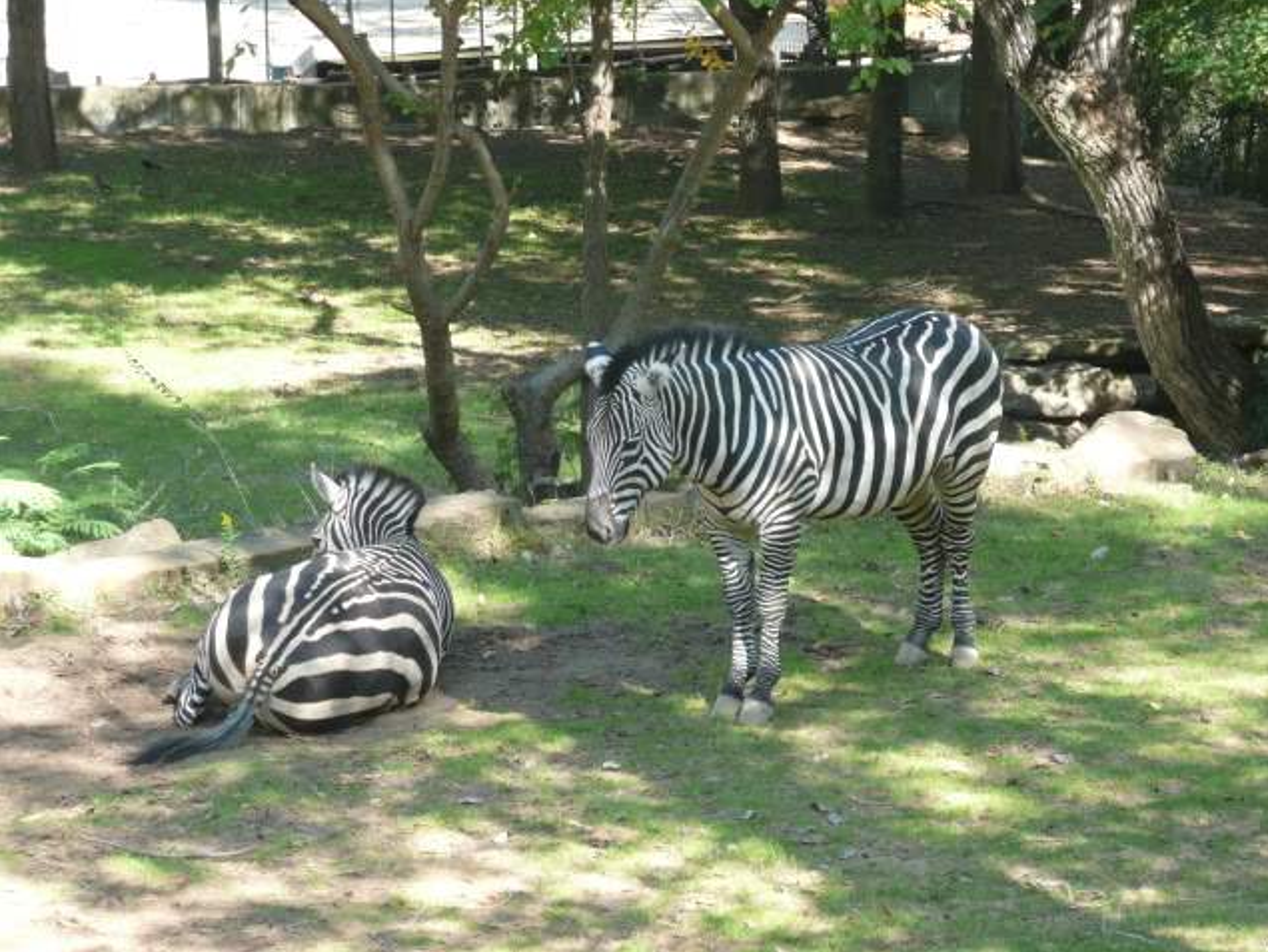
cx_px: 637
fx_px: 5204
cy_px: 475
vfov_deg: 10.5
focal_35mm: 142
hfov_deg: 13.9
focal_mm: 23.1
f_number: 4.8
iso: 100
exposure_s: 1/60
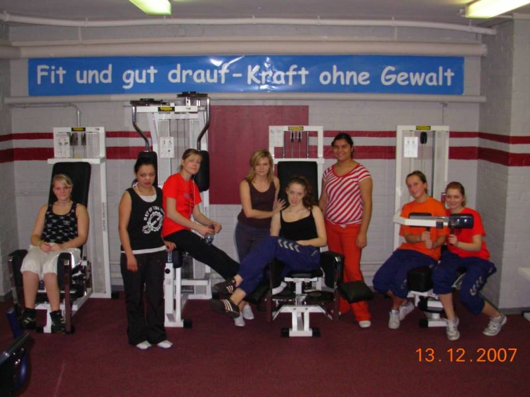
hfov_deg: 49.0
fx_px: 582
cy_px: 198
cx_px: 265
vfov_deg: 37.7
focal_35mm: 38
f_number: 2.9
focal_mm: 6.3
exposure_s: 1/76.1
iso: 119
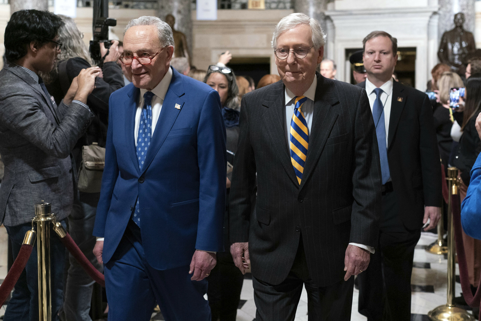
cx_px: 240
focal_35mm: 35
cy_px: 160
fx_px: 468
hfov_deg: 54.4
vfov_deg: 37.9
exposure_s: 1/500
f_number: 2.8
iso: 2500
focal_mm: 35
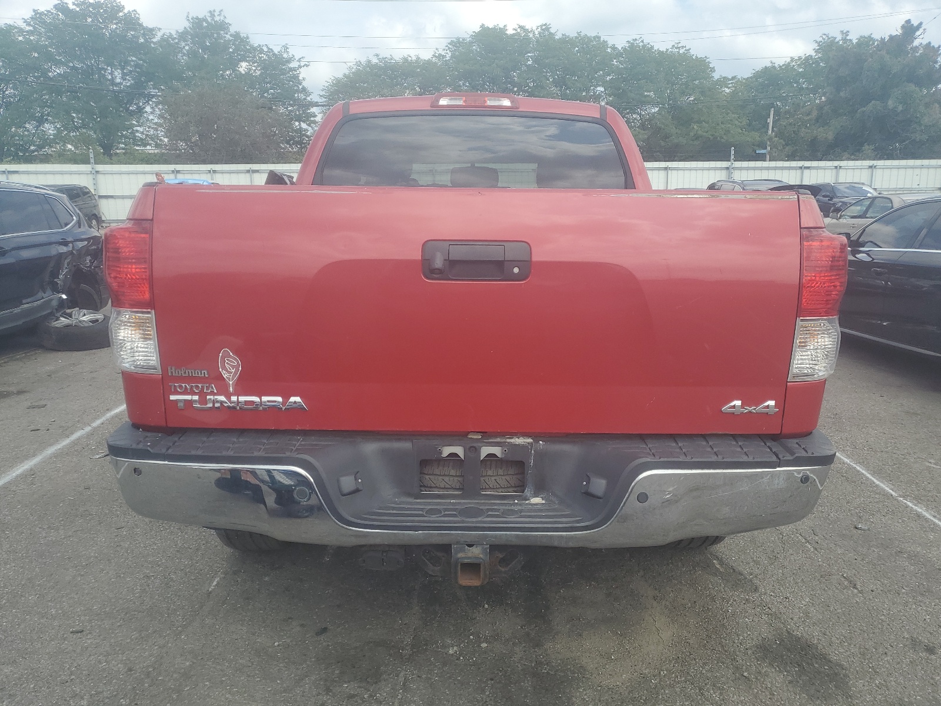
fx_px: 707
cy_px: 353
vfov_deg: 53.1
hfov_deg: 67.3
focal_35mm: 26
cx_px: 470
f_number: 1.5
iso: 50
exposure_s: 1/1429
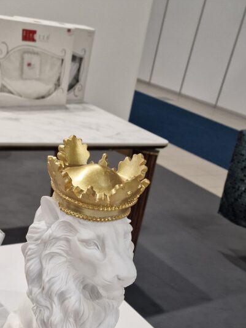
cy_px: 312
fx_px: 417
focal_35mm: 44
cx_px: 79
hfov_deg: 32.5
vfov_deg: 39.0
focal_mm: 6.4
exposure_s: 1/180
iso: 50
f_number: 1.8
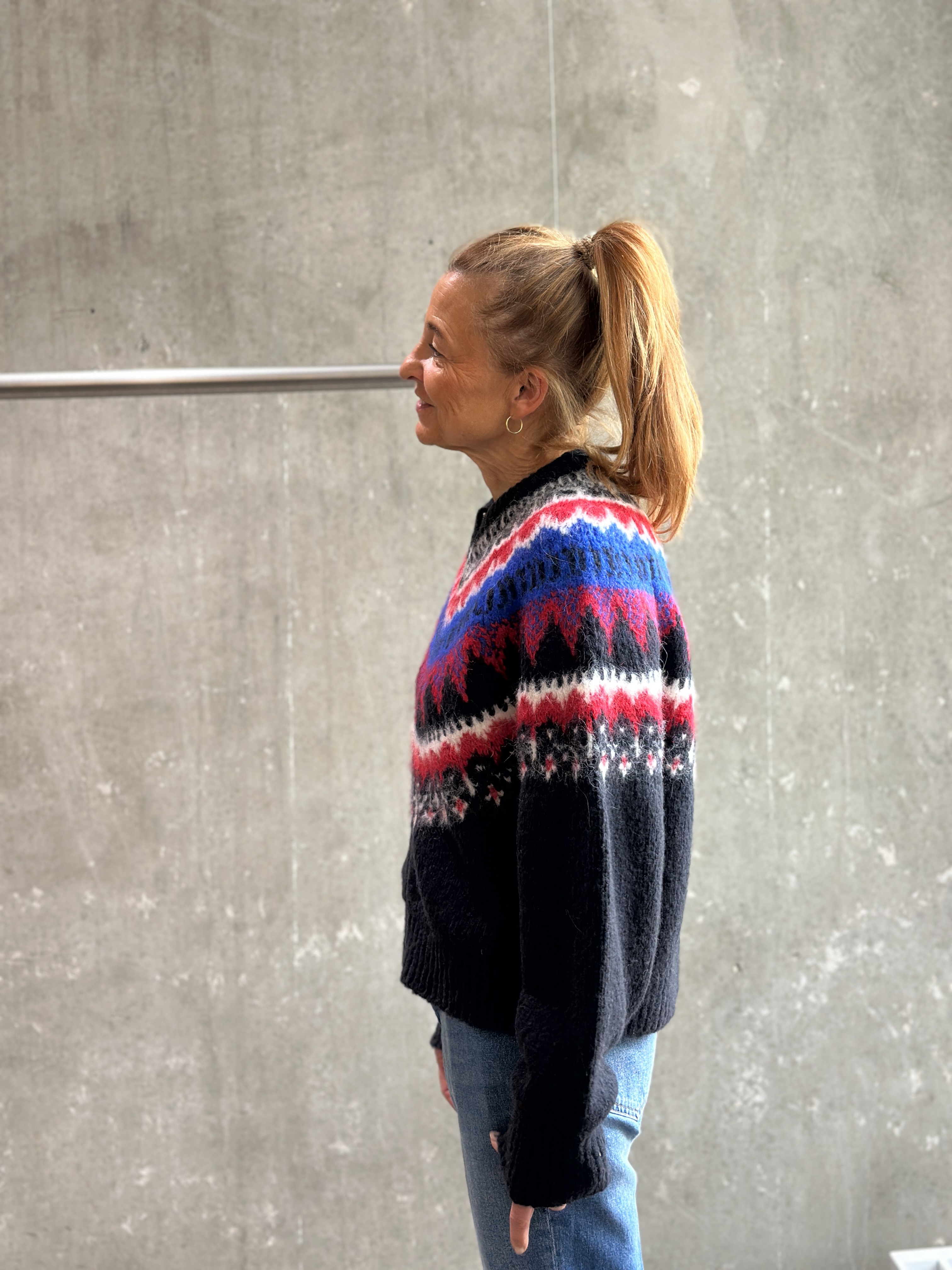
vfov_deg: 39.7
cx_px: 476
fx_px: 1760
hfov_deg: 30.3
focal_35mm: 48
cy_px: 635
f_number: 1.78
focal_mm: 6.86
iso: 125
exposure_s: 1/109
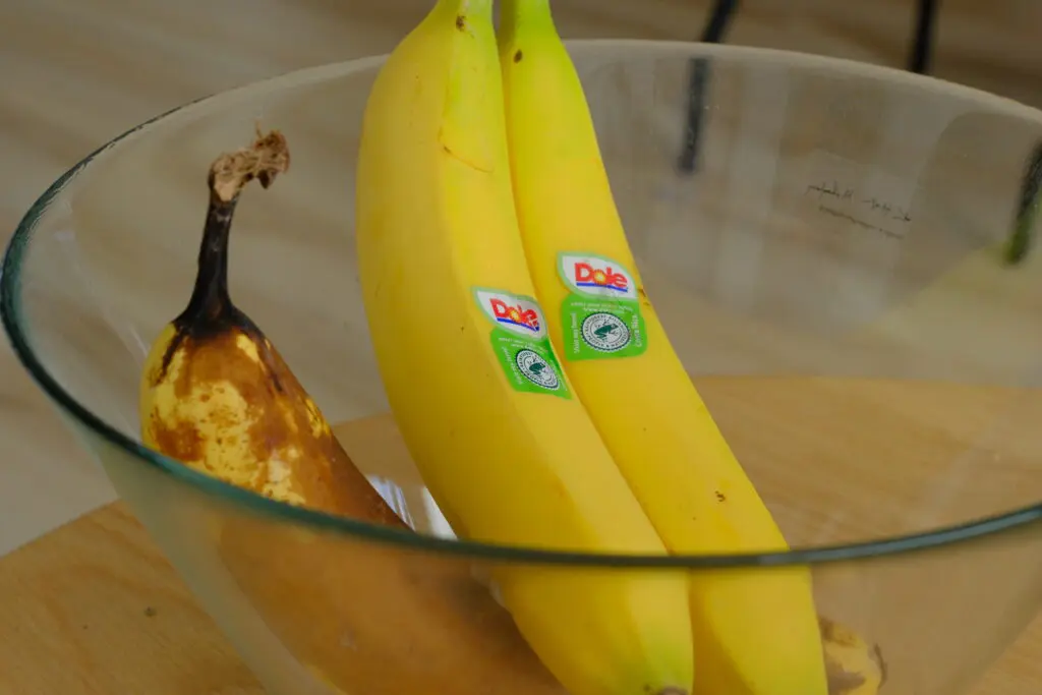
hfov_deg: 31.0
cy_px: 348
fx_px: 1882
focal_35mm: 65
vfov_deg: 20.9
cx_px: 521
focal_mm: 43.2
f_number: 8
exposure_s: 1/125
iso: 800
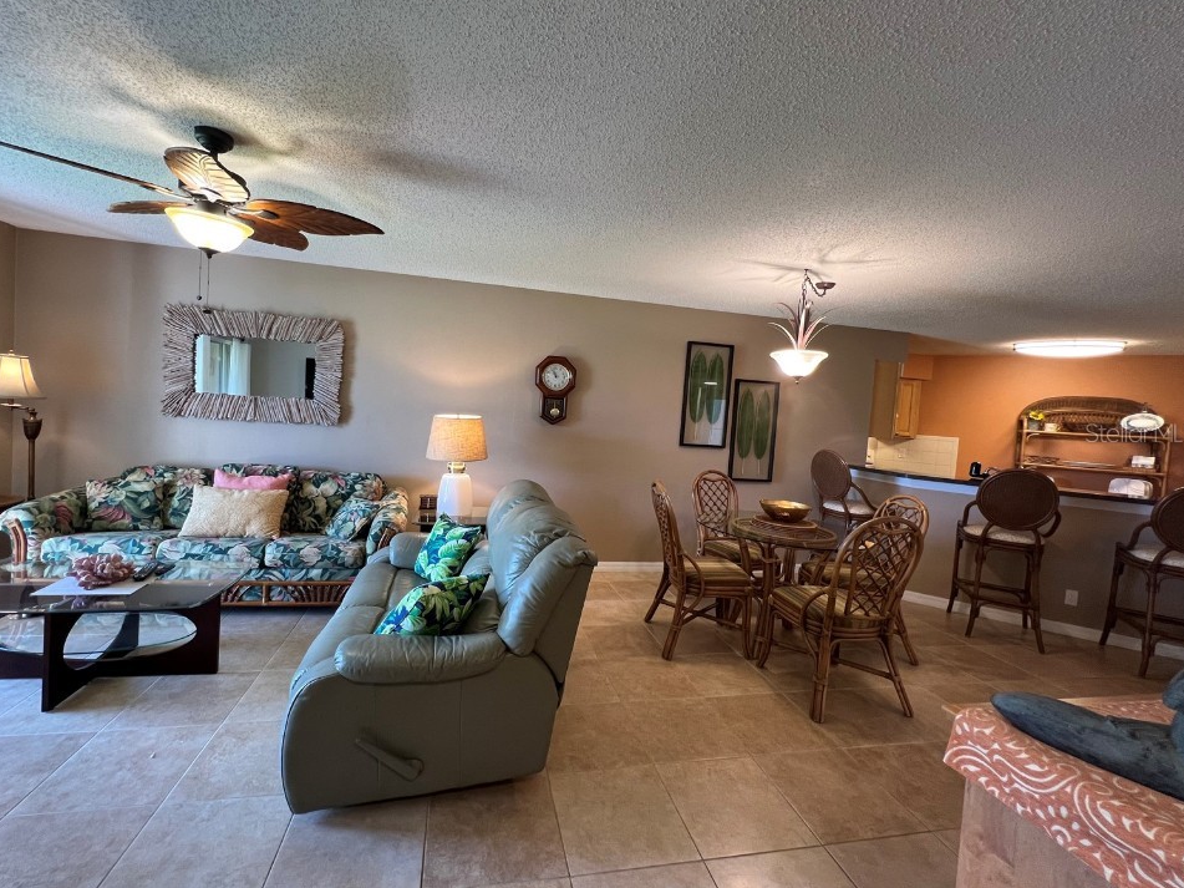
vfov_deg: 85.6
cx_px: 565
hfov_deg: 102.0
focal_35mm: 14
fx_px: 479
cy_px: 432
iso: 125
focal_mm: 1.57
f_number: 1.8
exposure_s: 1/60
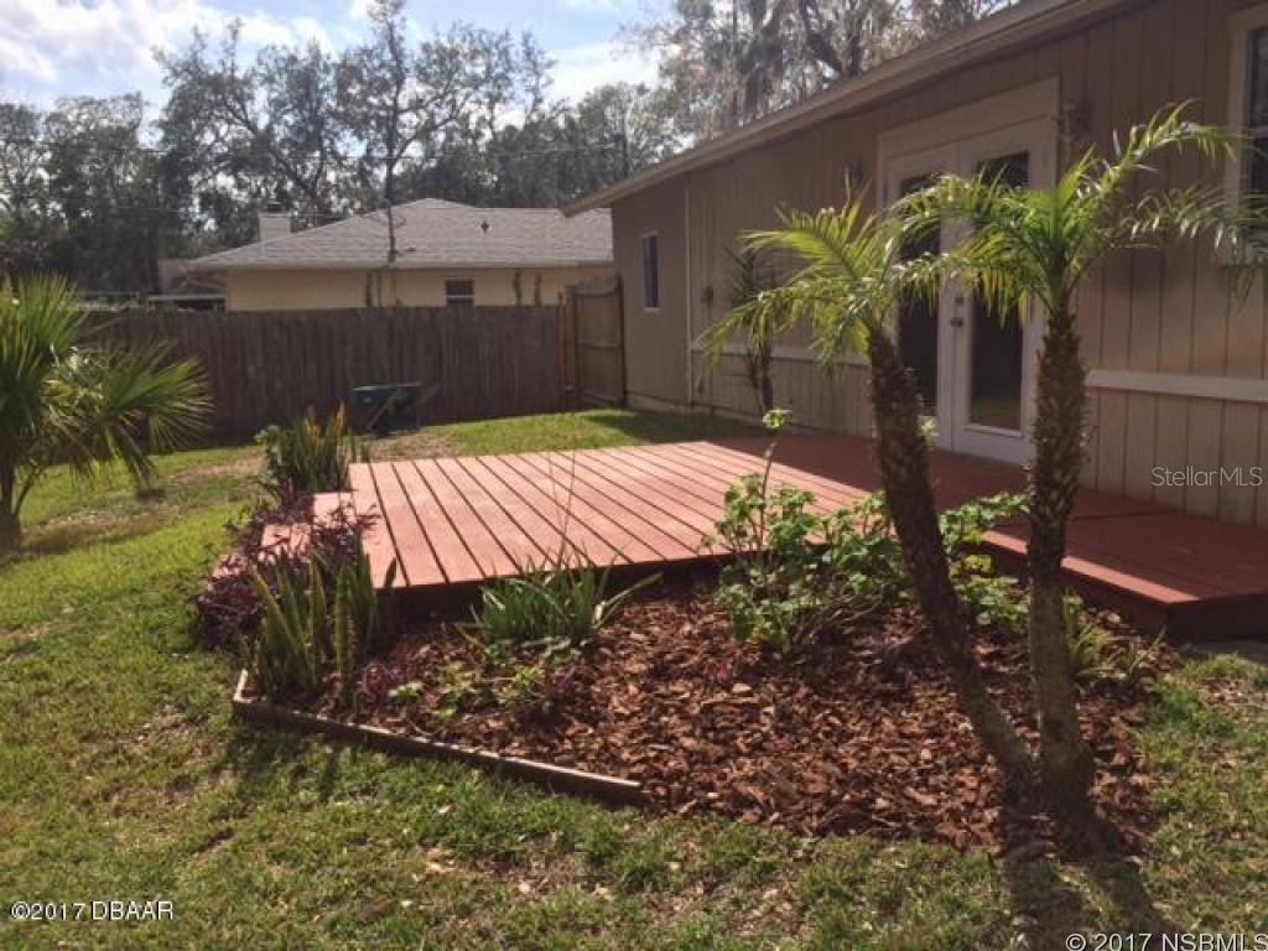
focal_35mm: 29
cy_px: 476
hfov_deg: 61.7
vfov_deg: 48.2
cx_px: 634
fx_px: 1062
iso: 32
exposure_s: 1/2740
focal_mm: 4.15
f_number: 2.2
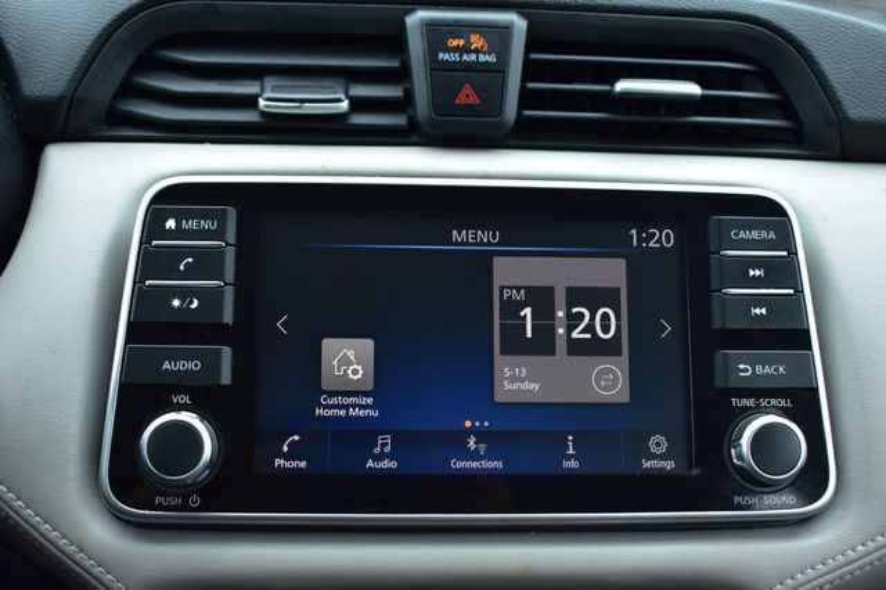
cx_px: 443
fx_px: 1033
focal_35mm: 42
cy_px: 295
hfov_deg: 46.4
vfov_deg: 31.9
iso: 400
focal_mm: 28
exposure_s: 1/125
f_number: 5.6
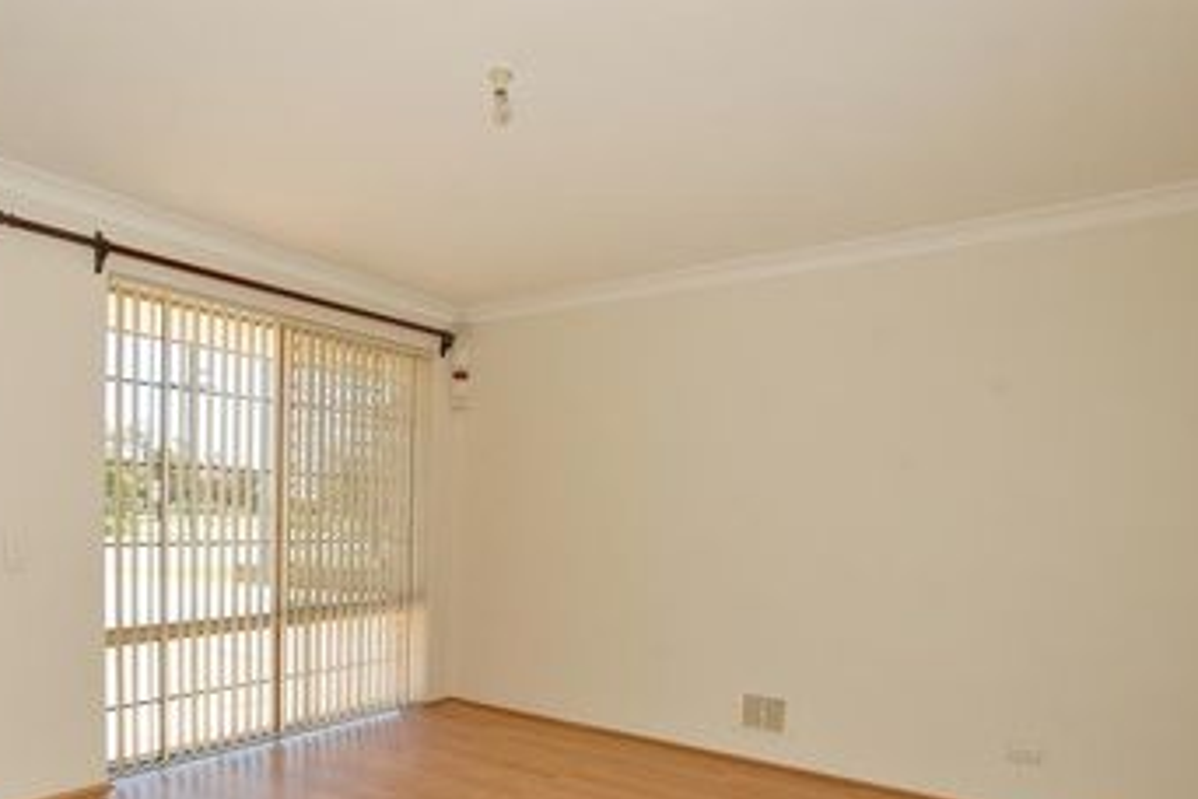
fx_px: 755
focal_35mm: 23
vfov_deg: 54.5
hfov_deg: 75.2
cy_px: 541
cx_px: 434
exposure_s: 1/200
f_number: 7.1
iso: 400
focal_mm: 11
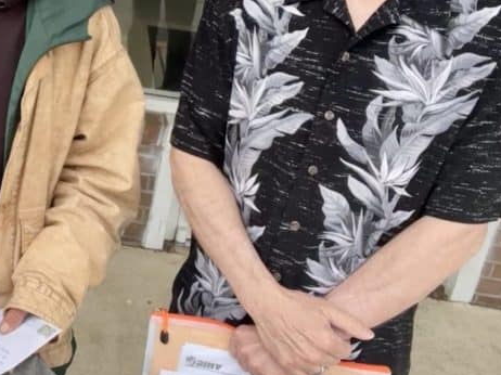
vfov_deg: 28.1
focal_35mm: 51
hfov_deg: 33.8
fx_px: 738
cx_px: -15
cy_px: 86
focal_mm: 2.71
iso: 25
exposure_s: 1/505
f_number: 2.2
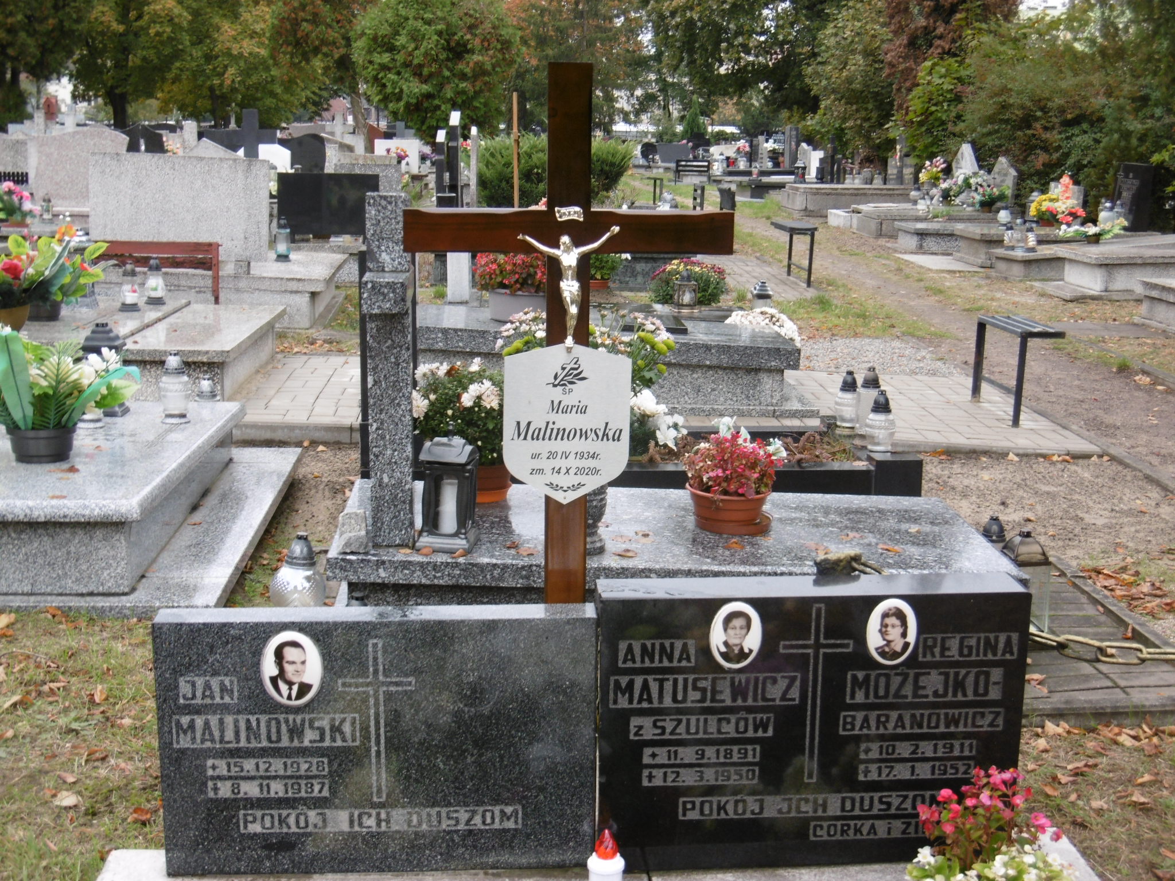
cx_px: 588
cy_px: 440
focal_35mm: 51
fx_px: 1731
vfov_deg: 28.6
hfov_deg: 37.5
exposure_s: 1/80
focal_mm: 9.2
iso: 100
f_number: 4
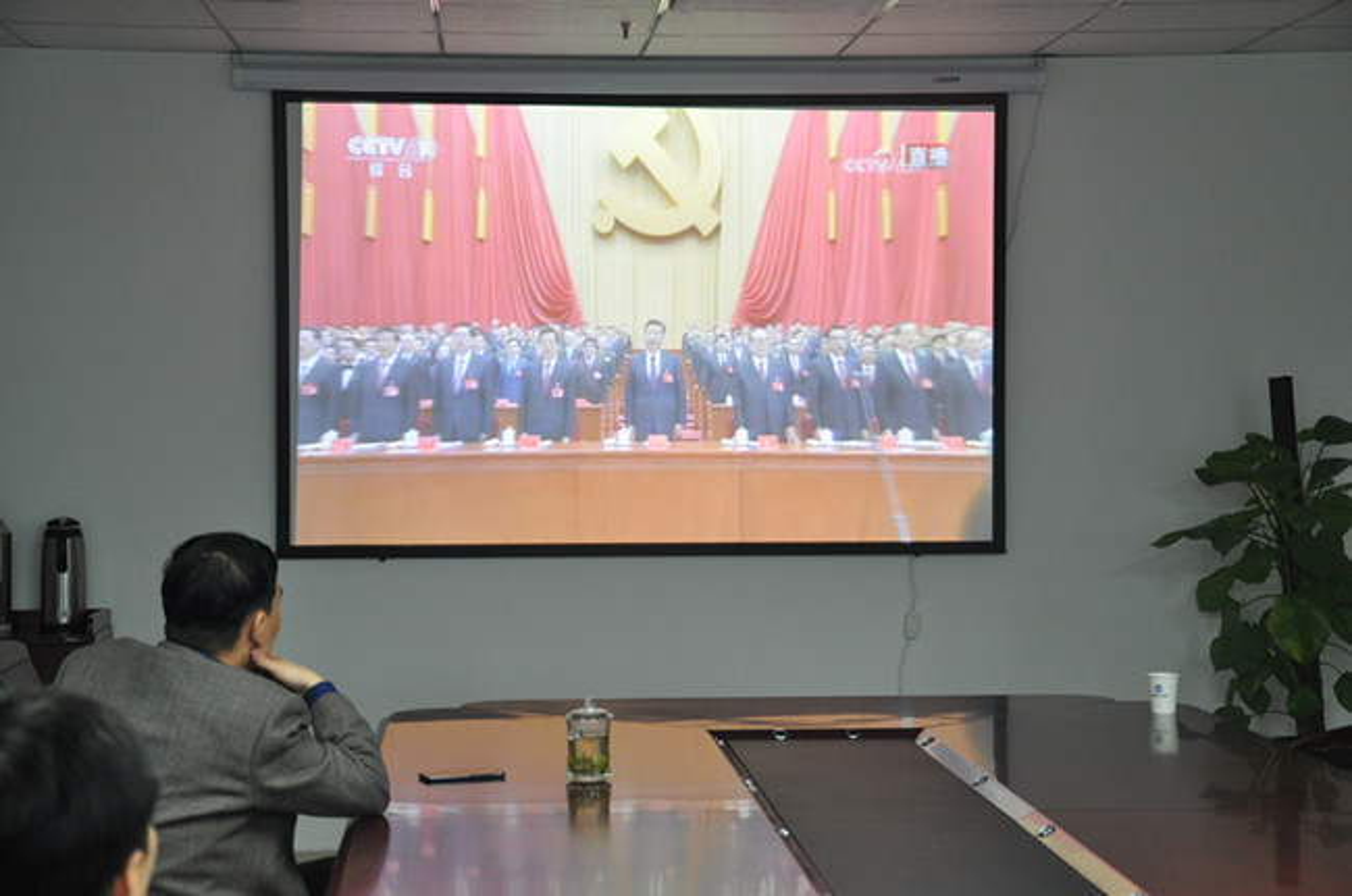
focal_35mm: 75
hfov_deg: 27.0
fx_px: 2812
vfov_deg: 18.1
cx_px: 676
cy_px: 448
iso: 800
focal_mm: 50
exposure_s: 1/40
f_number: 5
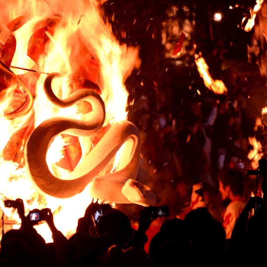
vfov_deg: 3.5
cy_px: 120
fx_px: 4381
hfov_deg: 3.5
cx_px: 52
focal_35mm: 502
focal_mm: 300
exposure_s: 1/80
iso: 1250
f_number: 5.6
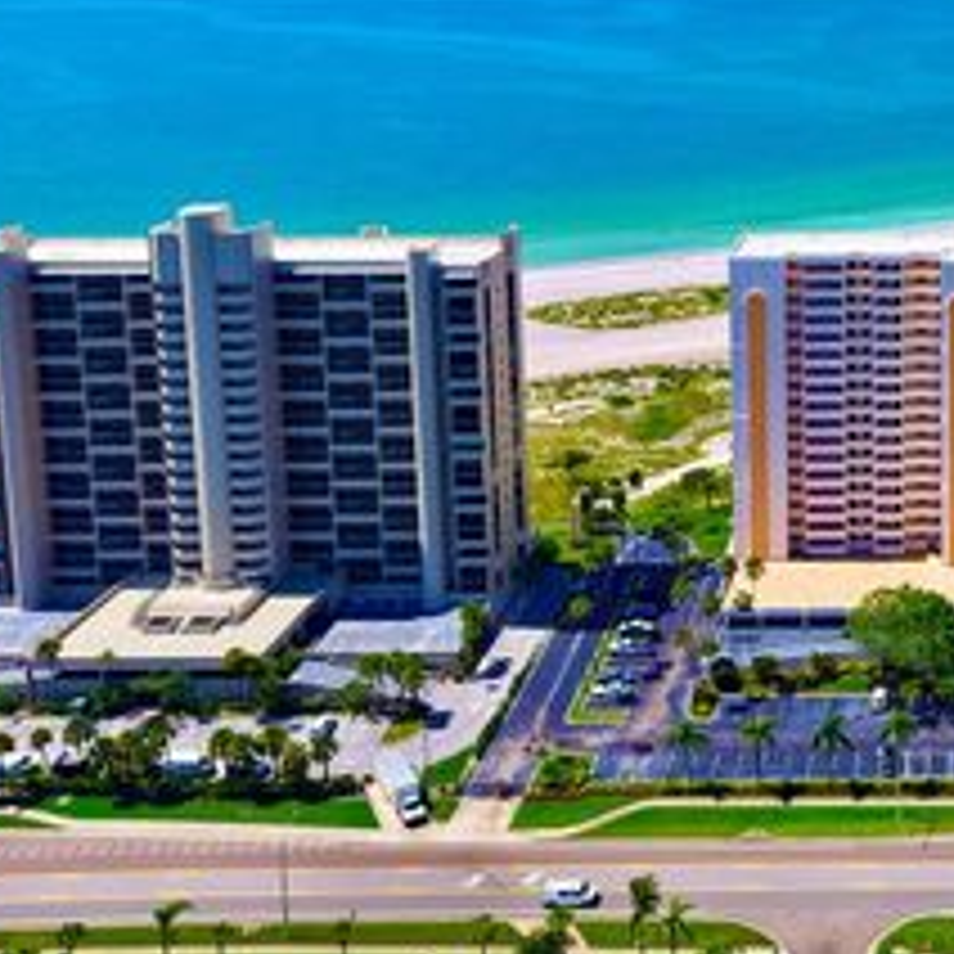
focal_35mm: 50
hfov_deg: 31.1
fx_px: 1559
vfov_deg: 32.6
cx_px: 986
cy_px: 128
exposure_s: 1/4000
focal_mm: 8.67
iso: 100
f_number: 1.8
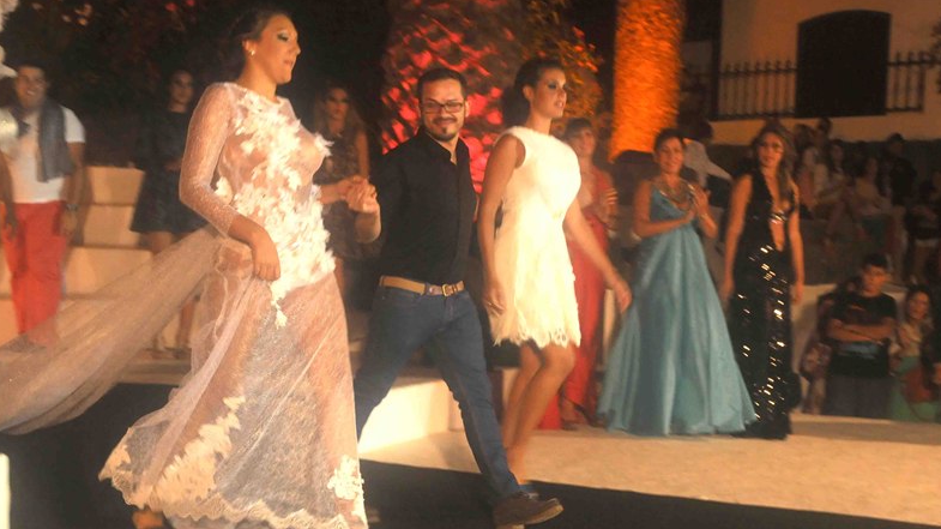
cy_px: 292
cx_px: 469
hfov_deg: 42.9
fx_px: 1197
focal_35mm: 48
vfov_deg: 24.9
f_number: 7.1
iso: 800
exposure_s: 1/60
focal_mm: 30
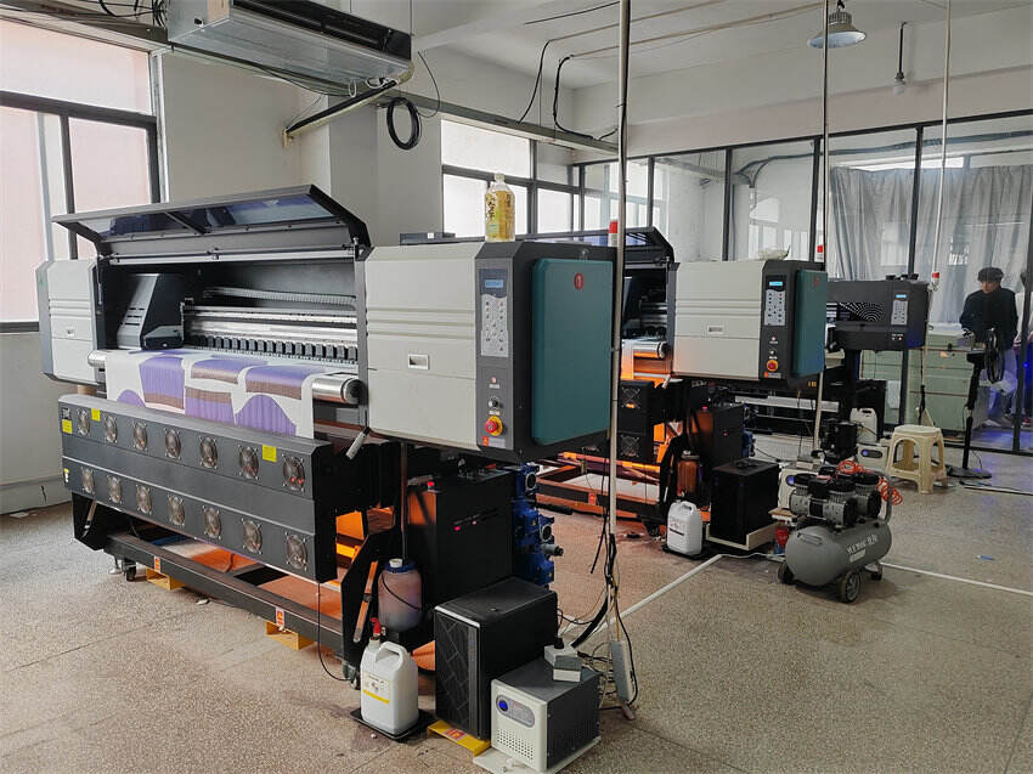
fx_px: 805
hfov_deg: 65.3
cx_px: 516
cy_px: 387
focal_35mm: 27
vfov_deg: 51.3
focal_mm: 5.52
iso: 64
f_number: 1.9
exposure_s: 1/100
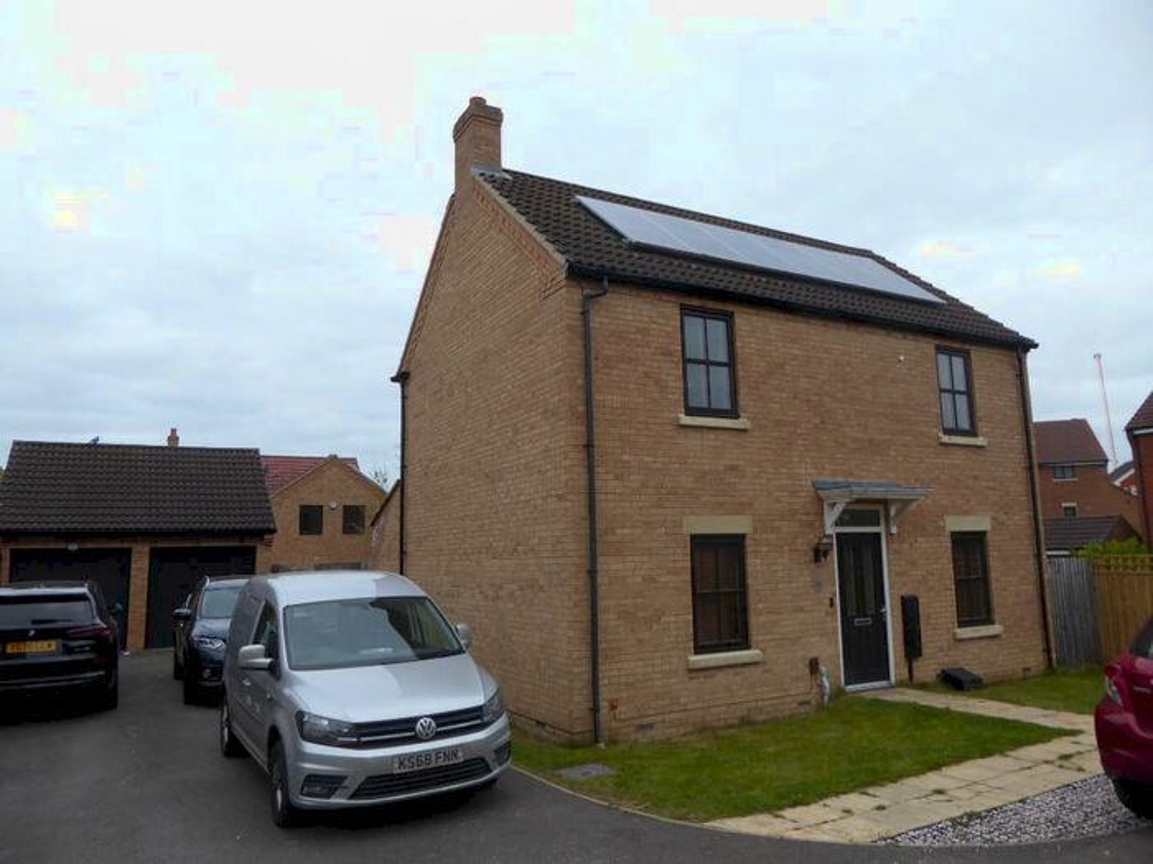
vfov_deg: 56.8
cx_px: 576
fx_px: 799
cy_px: 432
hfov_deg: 71.6
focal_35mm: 24
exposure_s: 1/400
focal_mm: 4.3
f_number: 4
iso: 100
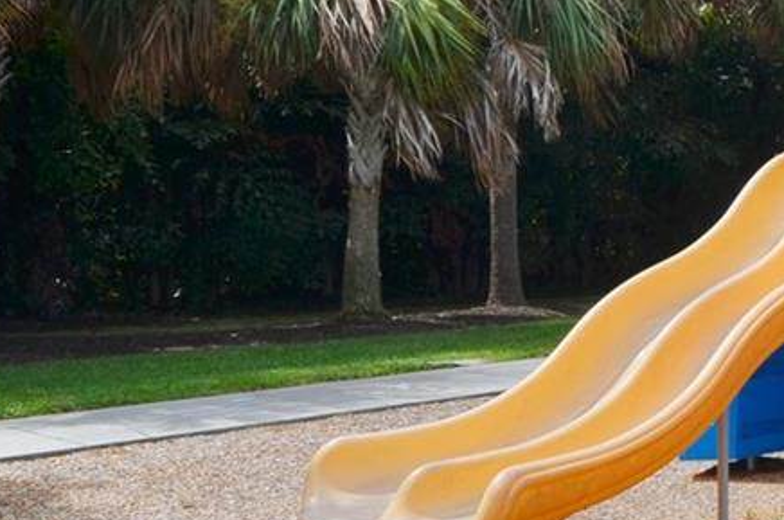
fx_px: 1435
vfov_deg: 20.5
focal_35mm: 66
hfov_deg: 23.5
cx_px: 1217
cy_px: 202
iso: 100
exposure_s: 1/250
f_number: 8
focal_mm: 12
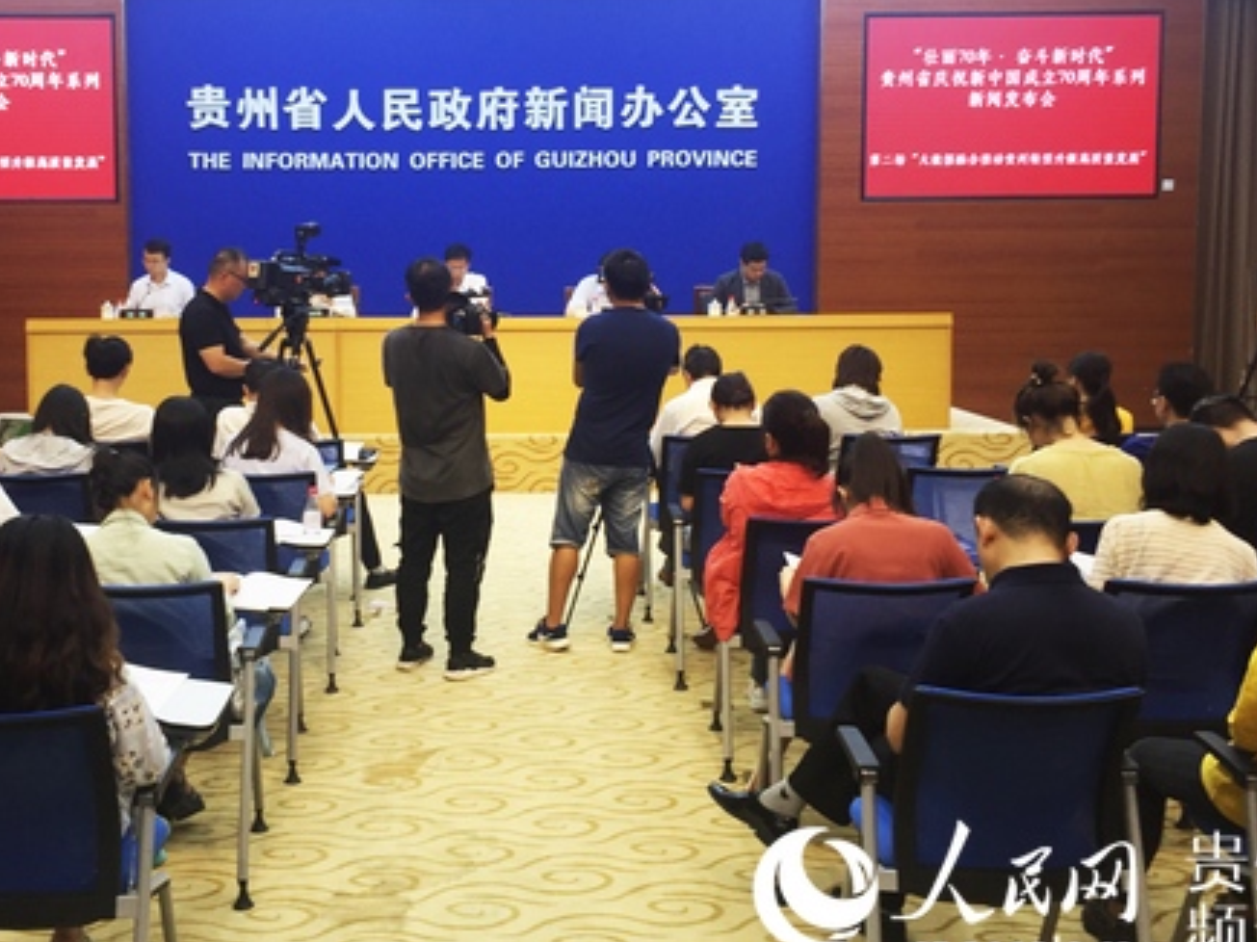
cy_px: 344
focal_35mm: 40
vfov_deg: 35.7
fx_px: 1452
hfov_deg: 46.4
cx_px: 474
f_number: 2.2
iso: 32
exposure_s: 1/50
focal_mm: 4.15
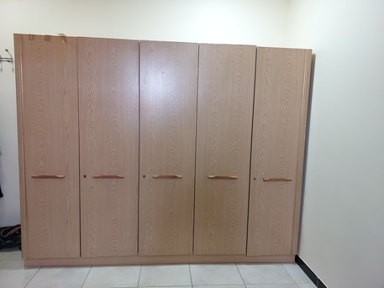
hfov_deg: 73.9
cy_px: 144
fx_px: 255
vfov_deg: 58.9
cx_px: 192
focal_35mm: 23
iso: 250
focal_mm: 5.06
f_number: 1.8
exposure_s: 1/50
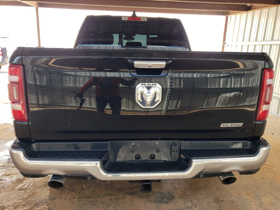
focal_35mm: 26
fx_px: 210
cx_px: 140
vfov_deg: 53.1
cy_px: 105
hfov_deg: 67.3
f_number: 1.5
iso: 50
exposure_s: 1/164
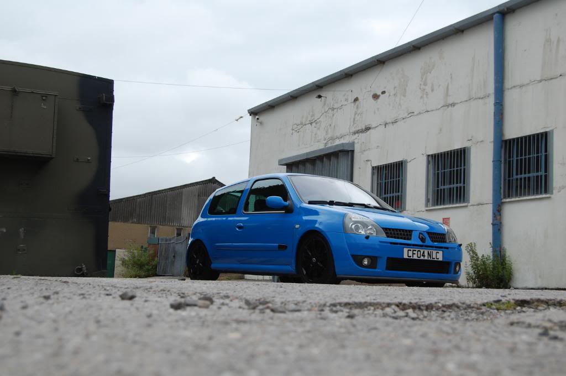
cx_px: 283
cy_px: 188
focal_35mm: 48
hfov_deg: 41.2
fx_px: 754
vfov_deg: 28.0
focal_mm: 32
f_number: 7.1
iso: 200
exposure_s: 1/200
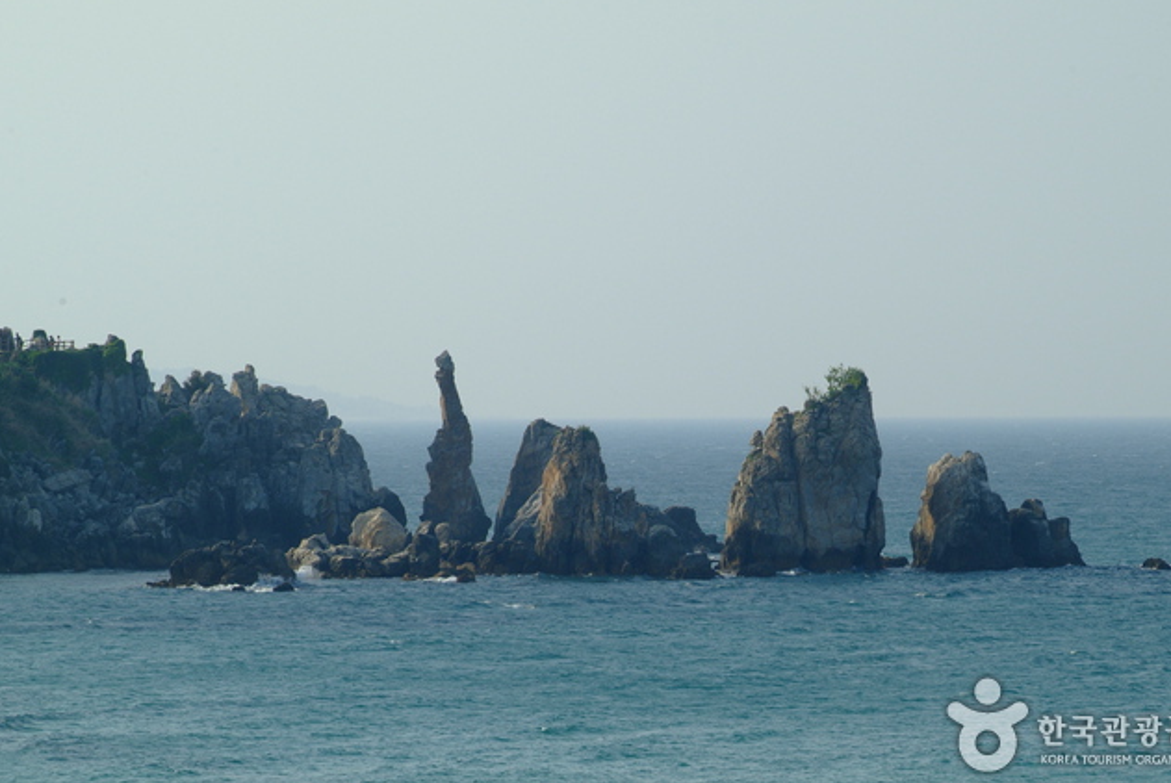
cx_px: 604
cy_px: 364
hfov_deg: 9.1
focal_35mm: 225
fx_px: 7325
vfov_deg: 6.1
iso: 200
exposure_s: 1/350
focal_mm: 135
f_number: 8
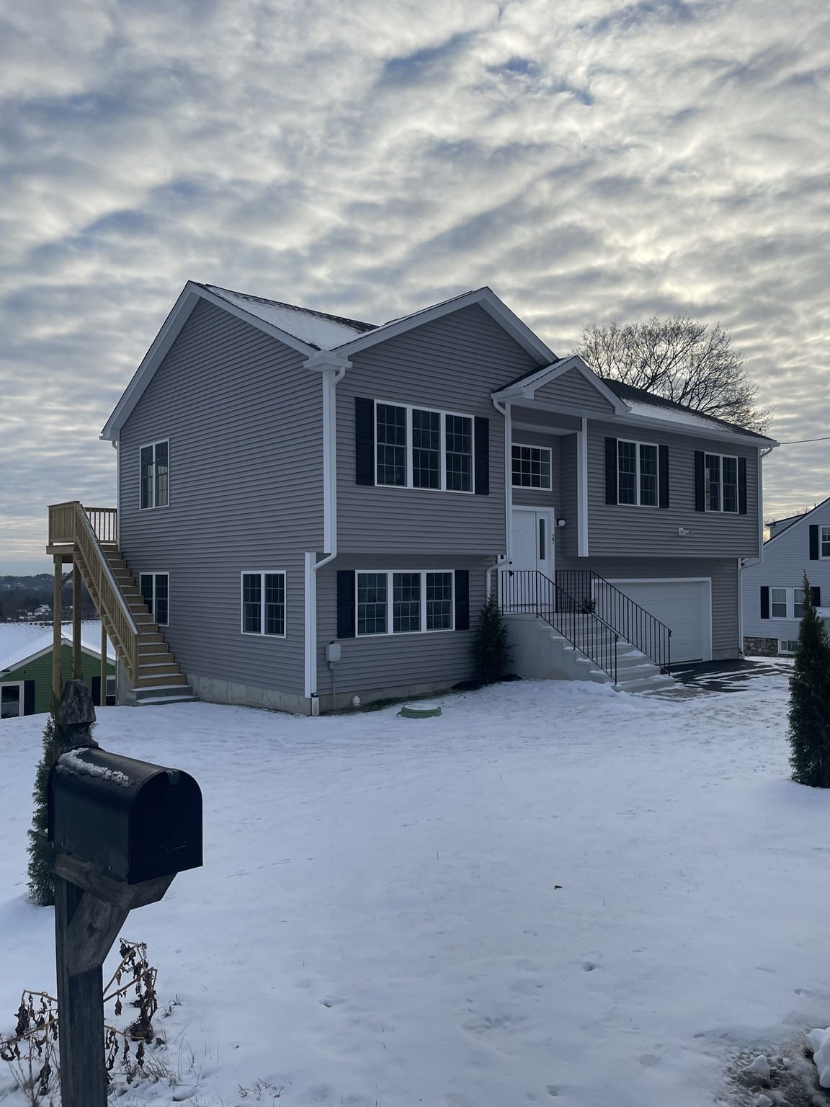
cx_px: 415
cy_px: 554
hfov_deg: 53.1
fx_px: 831
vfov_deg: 67.3
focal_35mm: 26
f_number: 1.6
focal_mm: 4.2
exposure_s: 1/3509
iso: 32
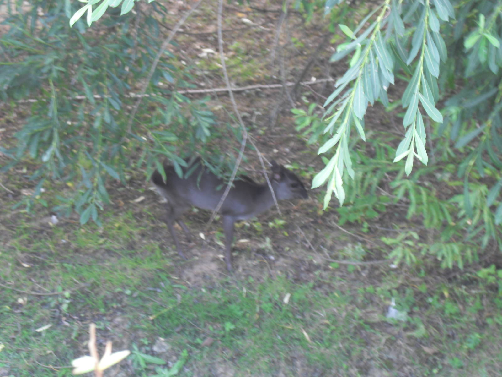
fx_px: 1479
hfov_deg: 19.3
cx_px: 251
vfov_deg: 14.5
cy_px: 188
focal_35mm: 102
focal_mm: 21.6
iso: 200
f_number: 5.7
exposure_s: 1/10
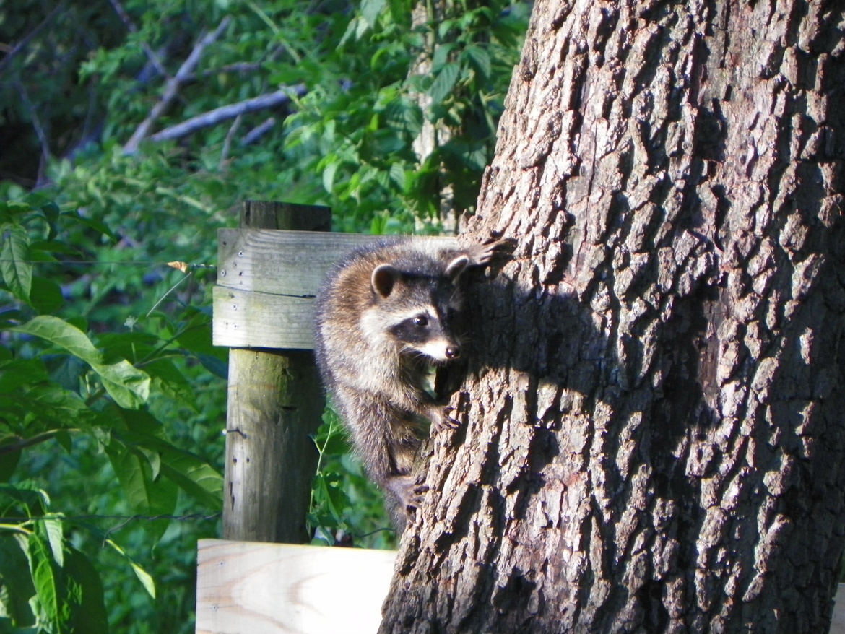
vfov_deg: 3.5
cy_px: 317
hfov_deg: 4.7
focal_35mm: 425
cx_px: 422
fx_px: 10377
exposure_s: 1/80
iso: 160
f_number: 5
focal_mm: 75.7
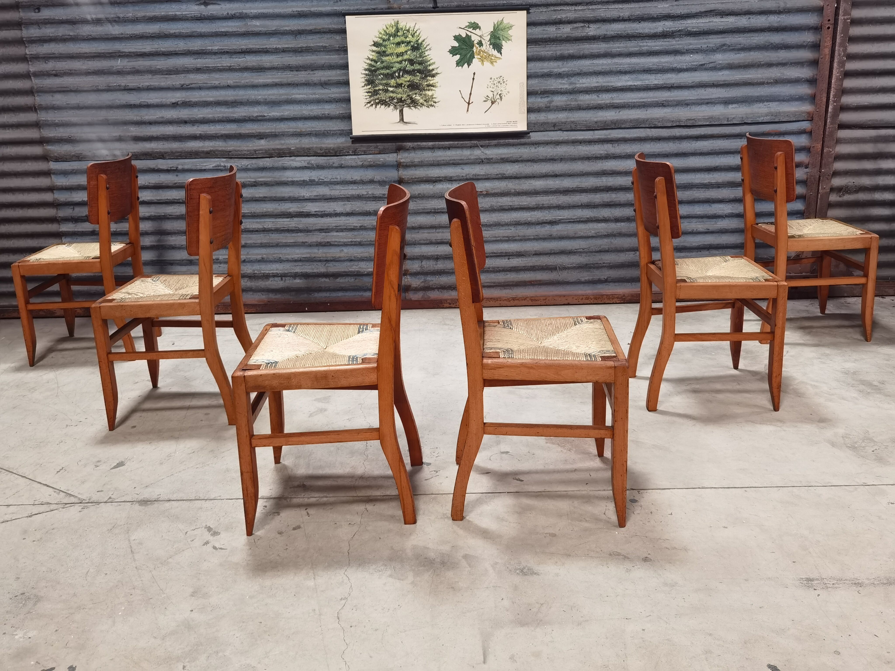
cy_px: 336
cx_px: 448
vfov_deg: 45.4
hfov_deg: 58.4
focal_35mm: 31
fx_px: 802
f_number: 1.9
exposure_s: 1/33.3
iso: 500
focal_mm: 6.71
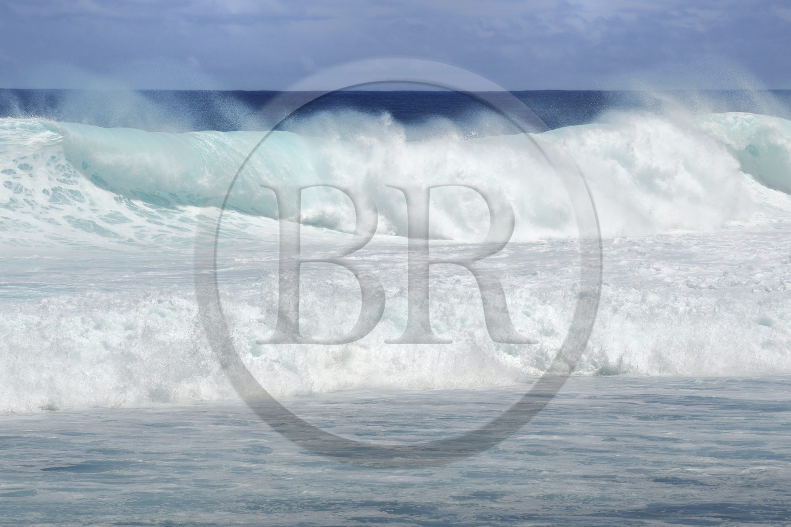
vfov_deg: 6.9
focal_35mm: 200
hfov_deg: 10.3
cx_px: 396
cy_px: 264
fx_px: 4393
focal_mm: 200
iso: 200
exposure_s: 1/400
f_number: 14
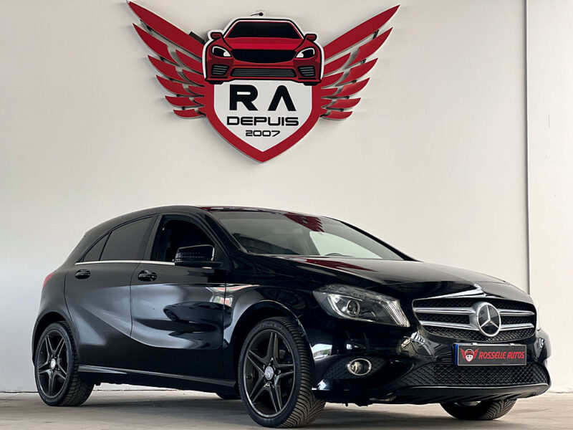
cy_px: 215
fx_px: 1275
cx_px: 286
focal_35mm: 77
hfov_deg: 25.3
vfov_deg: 19.1
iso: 200
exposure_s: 1/121
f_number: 2.8
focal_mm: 9
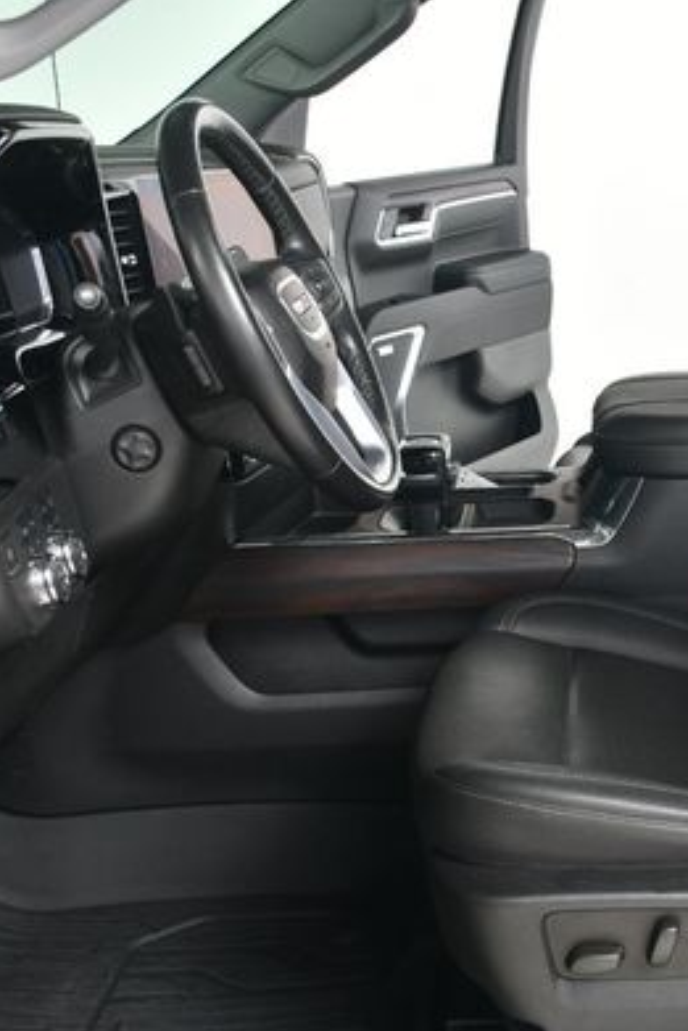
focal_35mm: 54
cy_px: 559
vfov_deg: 36.8
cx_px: 646
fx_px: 1547
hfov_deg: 24.2
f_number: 5.6
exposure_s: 1/160
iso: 100
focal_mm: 22
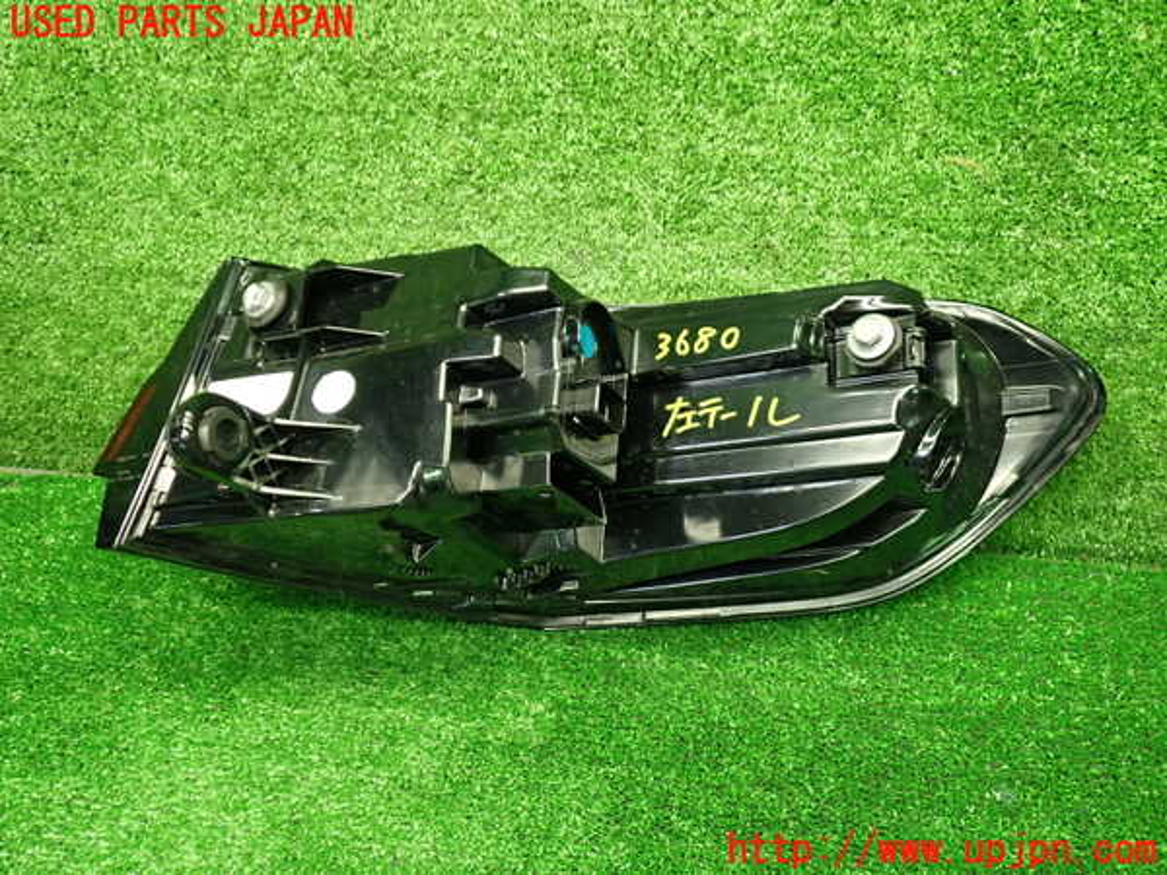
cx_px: 584
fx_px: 1011
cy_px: 438
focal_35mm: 30
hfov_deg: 60.0
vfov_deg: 46.8
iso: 320
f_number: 2.3
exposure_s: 1/30
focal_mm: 5.4
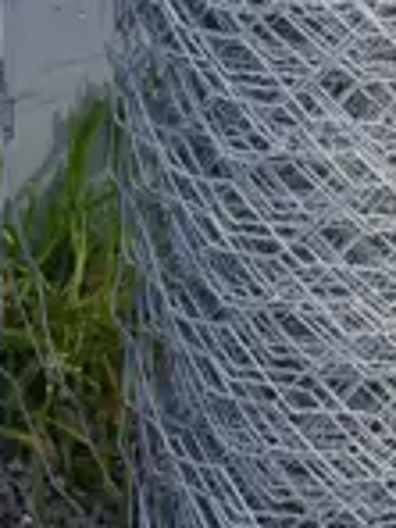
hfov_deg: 4.6
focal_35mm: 319
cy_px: -446
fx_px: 4866
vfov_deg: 6.1
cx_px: -37
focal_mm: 23
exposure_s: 1/125
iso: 200
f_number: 5.1
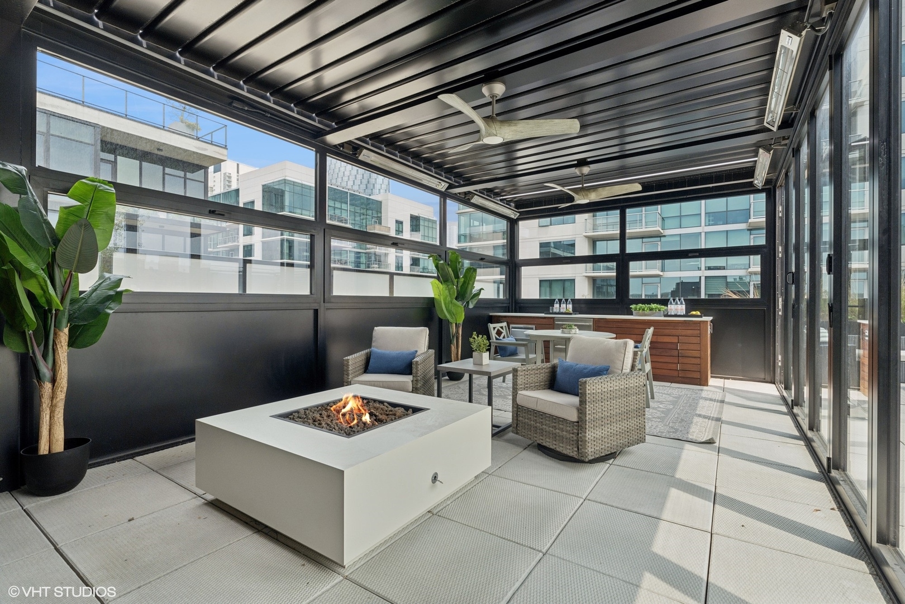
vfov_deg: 73.7
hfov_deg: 96.7
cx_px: 452
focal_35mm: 16
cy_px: 302
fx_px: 402
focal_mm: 16
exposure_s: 1/250
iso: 320
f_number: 8
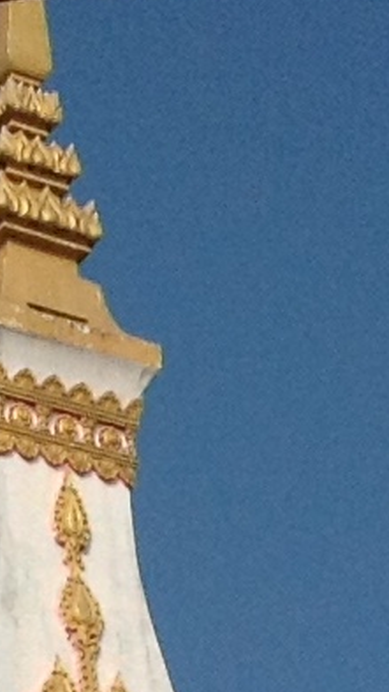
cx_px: 2
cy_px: 1565
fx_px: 4604
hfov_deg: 4.8
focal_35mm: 251
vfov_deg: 8.0
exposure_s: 1/3788
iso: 50
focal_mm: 4.28
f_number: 2.4
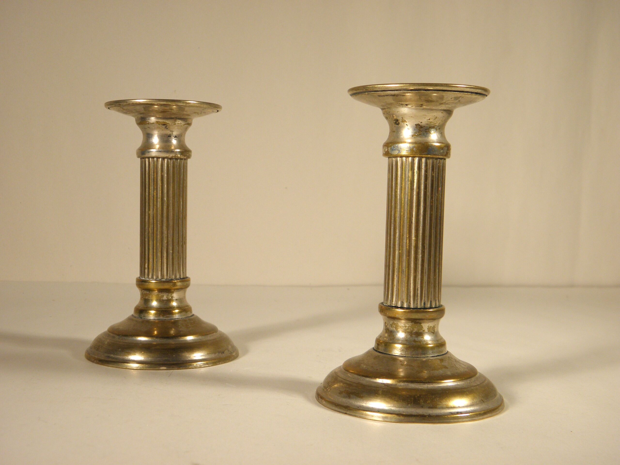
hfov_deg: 40.4
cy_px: 232
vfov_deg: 30.9
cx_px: 310
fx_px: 842
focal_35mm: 47
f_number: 3.9
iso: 100
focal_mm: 8.6
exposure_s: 1/60
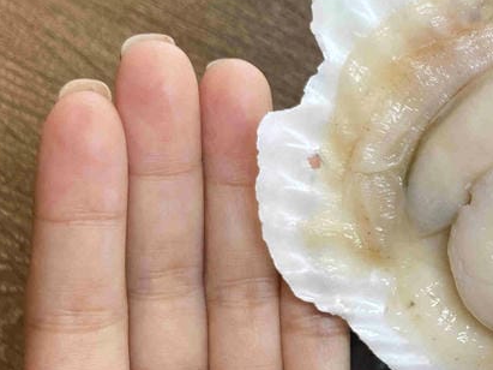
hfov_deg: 24.6
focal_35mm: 76
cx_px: 486
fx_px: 1082
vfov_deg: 19.4
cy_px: 184
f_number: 1.8
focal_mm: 4.25
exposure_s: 1/120
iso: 50
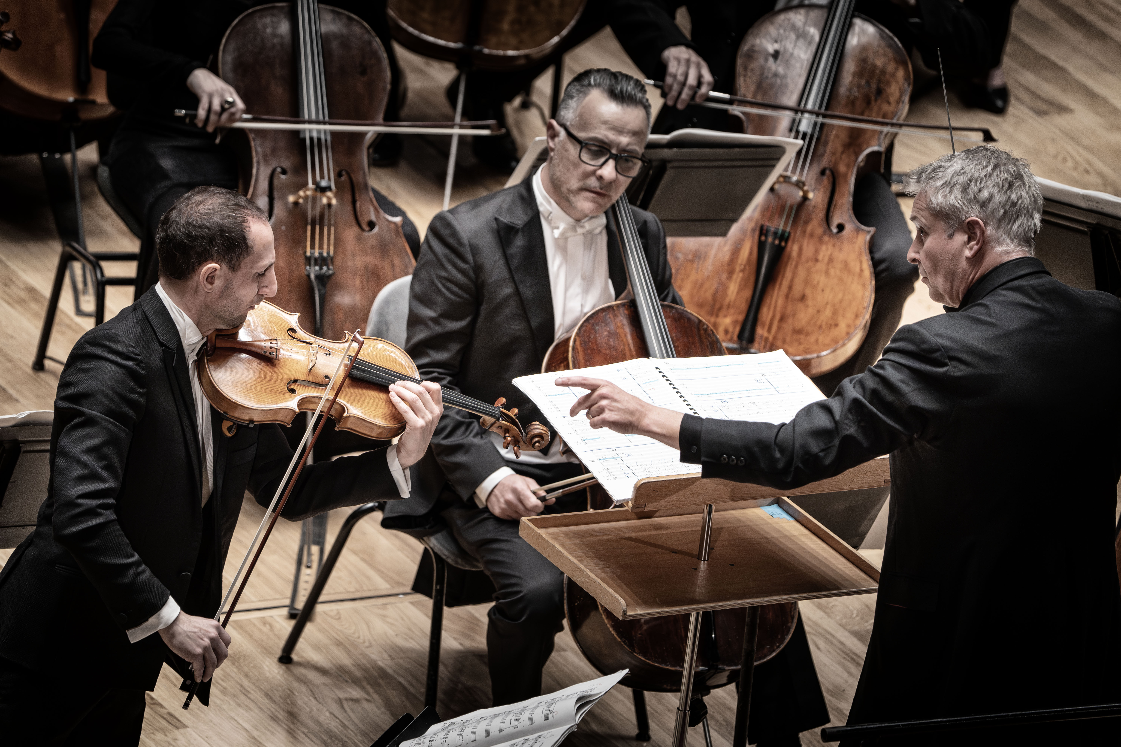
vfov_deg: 3.0
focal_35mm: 459
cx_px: 560
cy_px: 374
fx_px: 14292
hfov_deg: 4.5
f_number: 6.3
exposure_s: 1/320
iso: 3200
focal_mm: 459
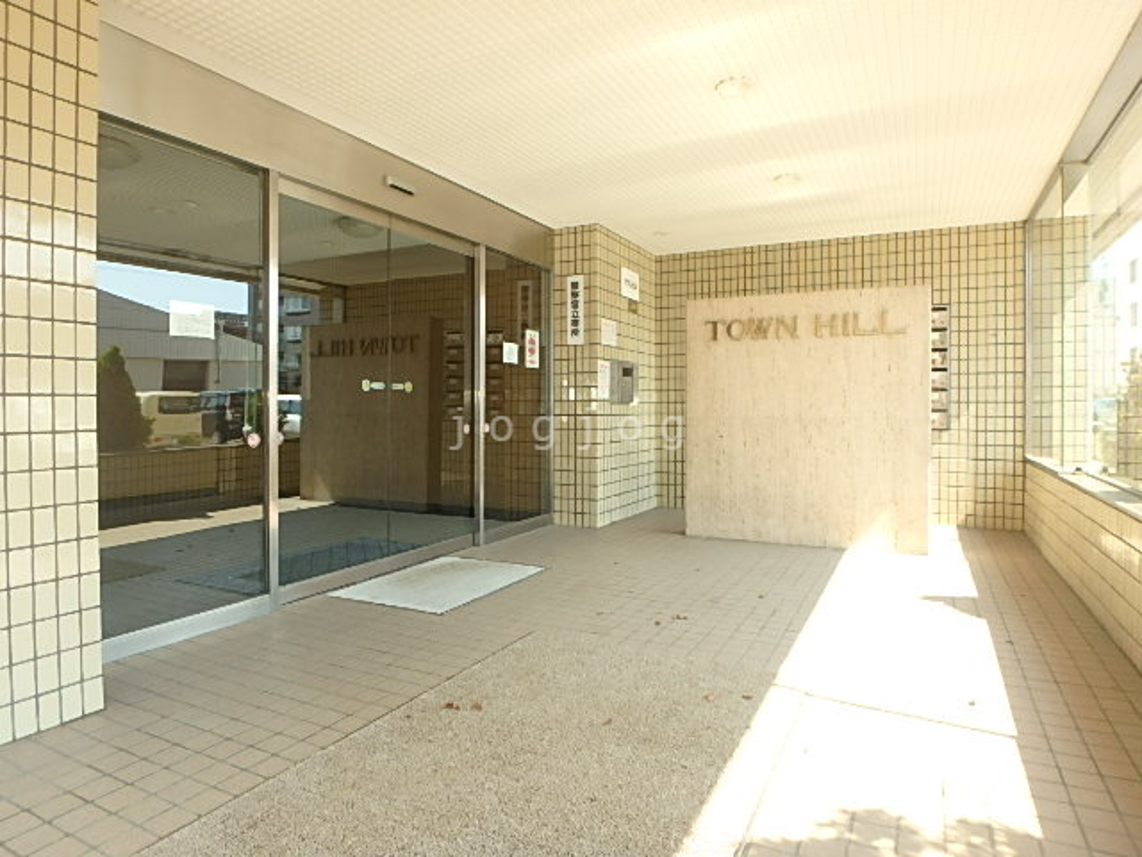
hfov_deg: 79.0
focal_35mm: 21
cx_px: 571
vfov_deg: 63.4
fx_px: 693
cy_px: 428
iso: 125
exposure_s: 1/100
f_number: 3.5
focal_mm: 3.7
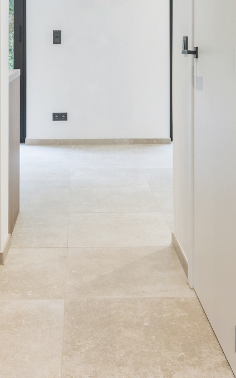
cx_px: 92
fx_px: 556
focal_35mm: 54
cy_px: 45
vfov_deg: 35.5
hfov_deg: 23.9
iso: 250
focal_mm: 15
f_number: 8
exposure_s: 1/6
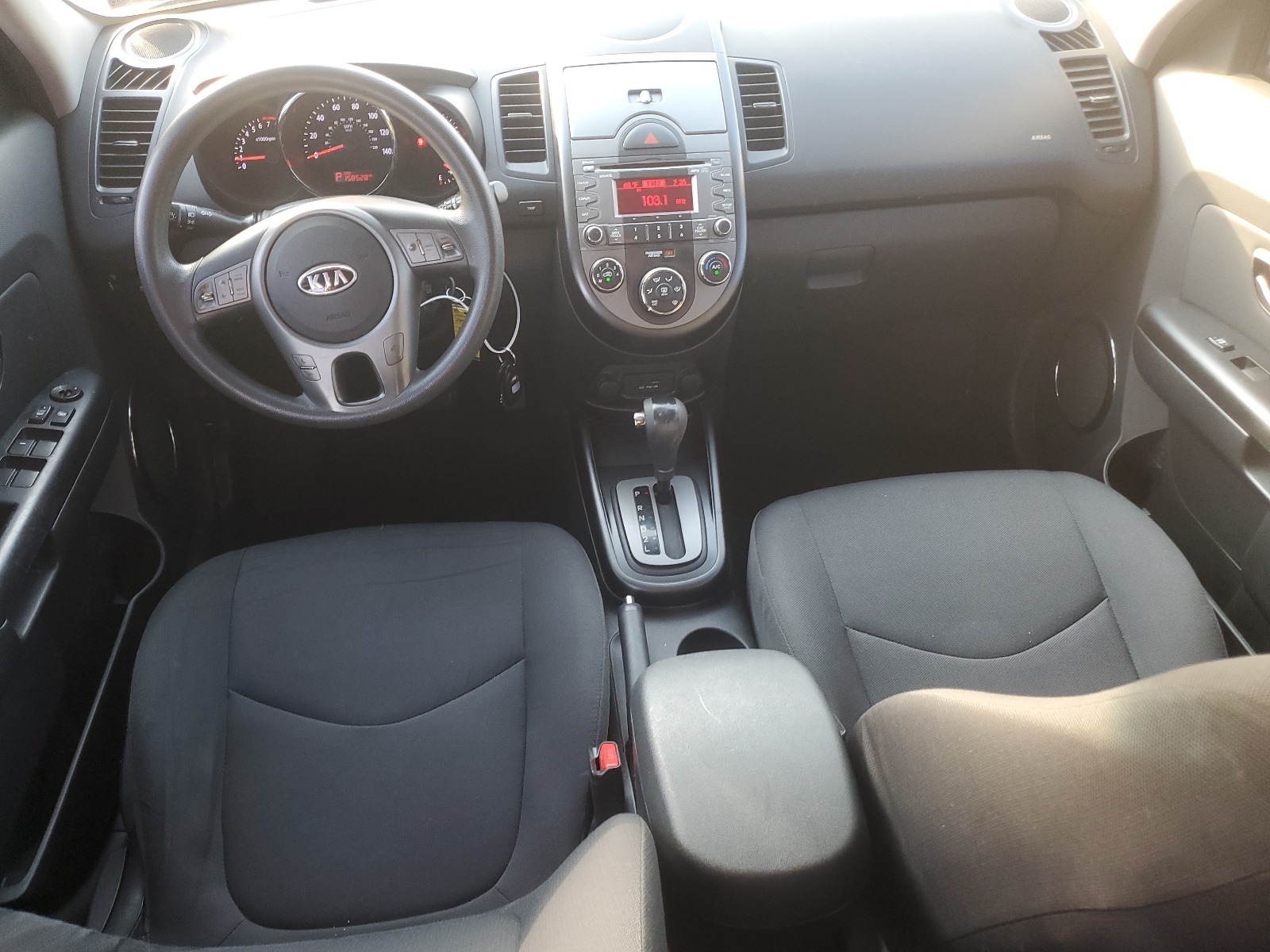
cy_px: 476
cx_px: 635
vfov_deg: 53.1
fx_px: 954
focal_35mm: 26
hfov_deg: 67.3
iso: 79
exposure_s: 1/60.2
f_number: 1.5
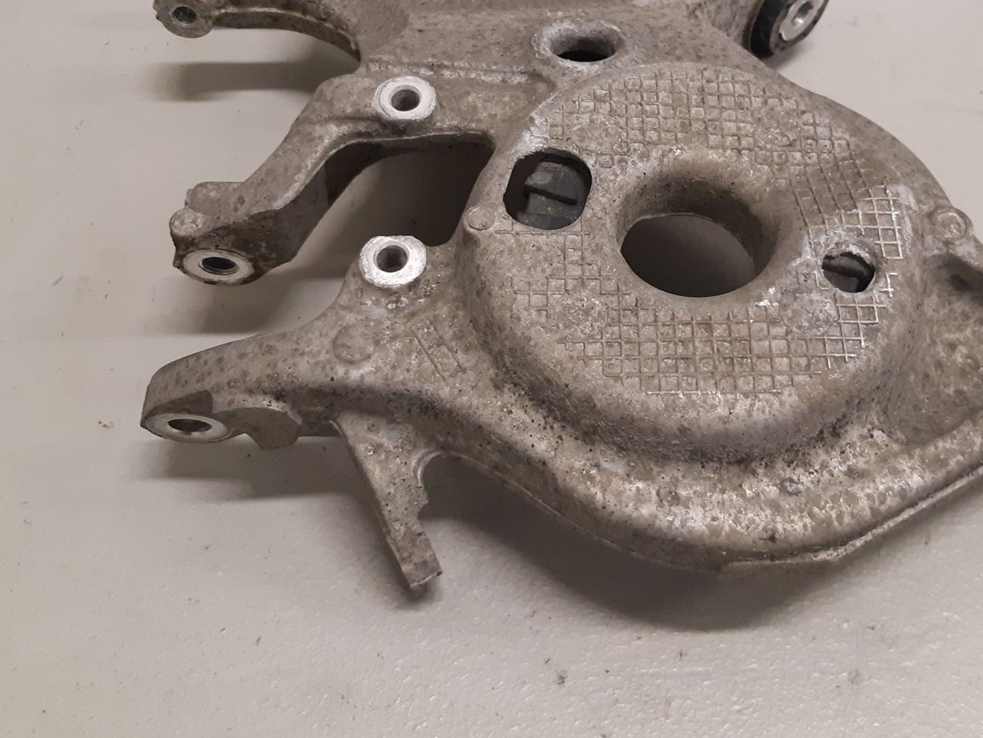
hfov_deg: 48.7
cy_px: 205
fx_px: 1079
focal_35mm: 38
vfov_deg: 37.0
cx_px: 594
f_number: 1.7
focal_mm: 3.93
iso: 200
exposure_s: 1/50
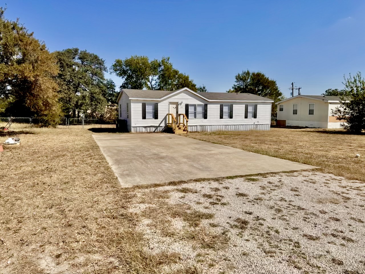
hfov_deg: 71.6
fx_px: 253
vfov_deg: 56.8
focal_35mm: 24
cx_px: 182
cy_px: 137
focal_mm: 6.76
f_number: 1.78
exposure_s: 1/9009
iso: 80
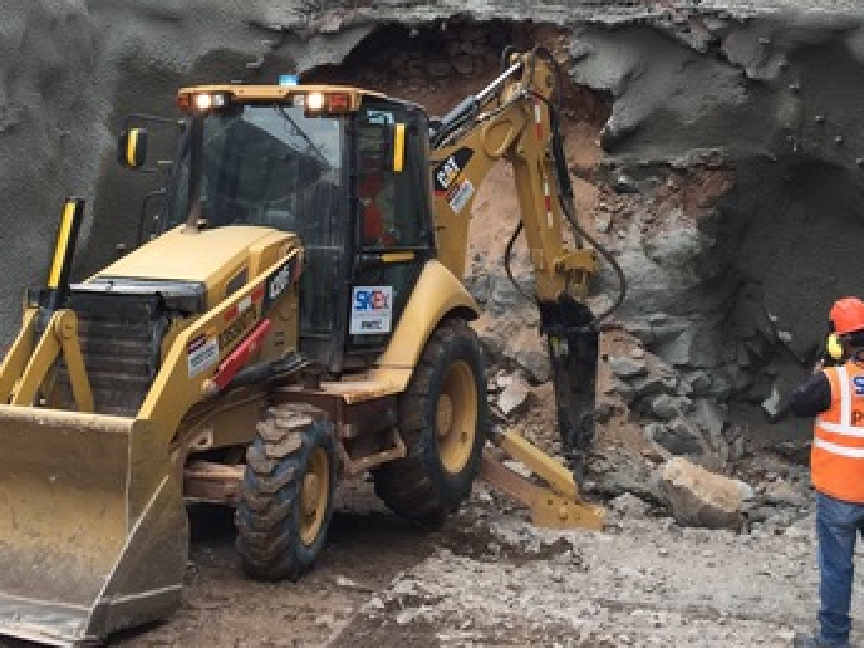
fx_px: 1348
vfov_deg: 26.3
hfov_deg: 35.5
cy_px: 95
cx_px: 414
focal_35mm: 54
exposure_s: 1/131
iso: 32
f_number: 2.2
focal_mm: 4.15
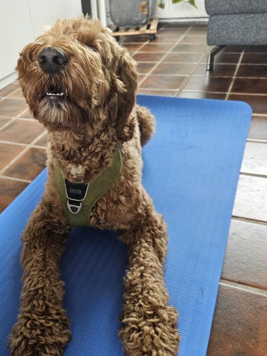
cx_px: 91
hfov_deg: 43.6
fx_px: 329
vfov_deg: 56.5
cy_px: 208
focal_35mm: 32
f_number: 1.7
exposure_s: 1/142
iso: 400
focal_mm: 6.3
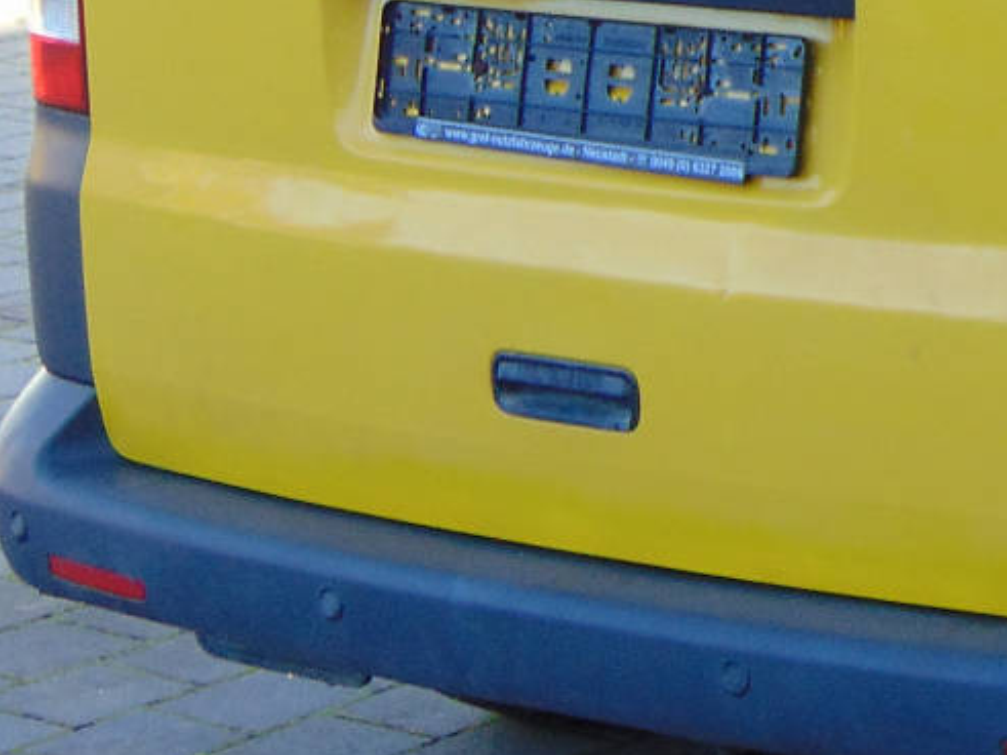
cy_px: -6
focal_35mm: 163
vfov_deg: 9.0
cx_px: 1409
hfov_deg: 11.7
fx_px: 4741
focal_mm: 9
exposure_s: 1/160
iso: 100
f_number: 3.5
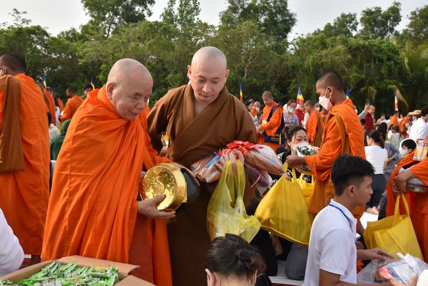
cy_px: 143
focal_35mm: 38
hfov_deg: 50.7
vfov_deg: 35.1
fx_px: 452
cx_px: 214
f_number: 13
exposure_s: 1/640
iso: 1600
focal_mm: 38
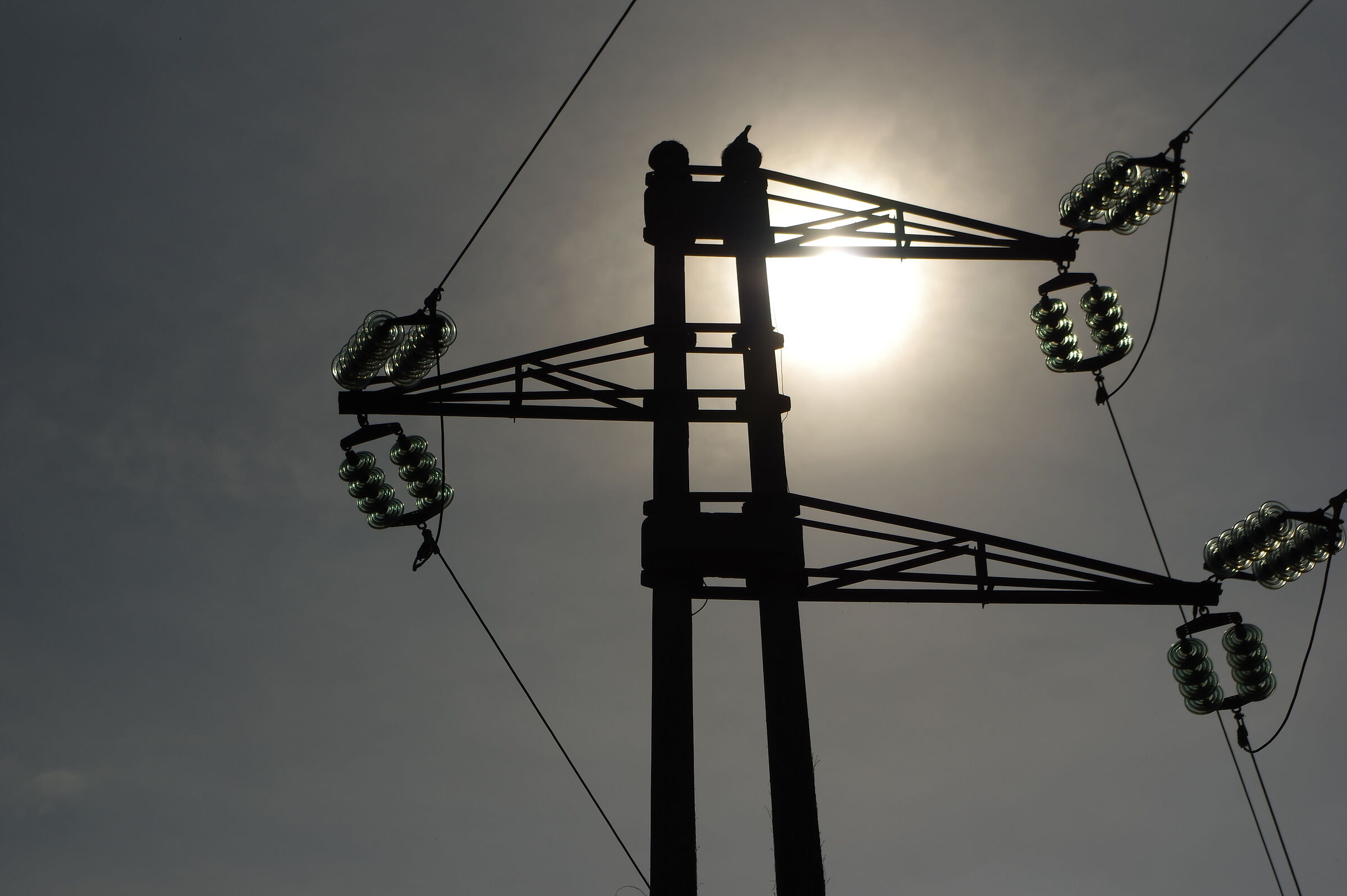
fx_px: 3066
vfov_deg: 16.6
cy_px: 448
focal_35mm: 82
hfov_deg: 24.8
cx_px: 674
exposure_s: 1/8000
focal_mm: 55
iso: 100
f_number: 9
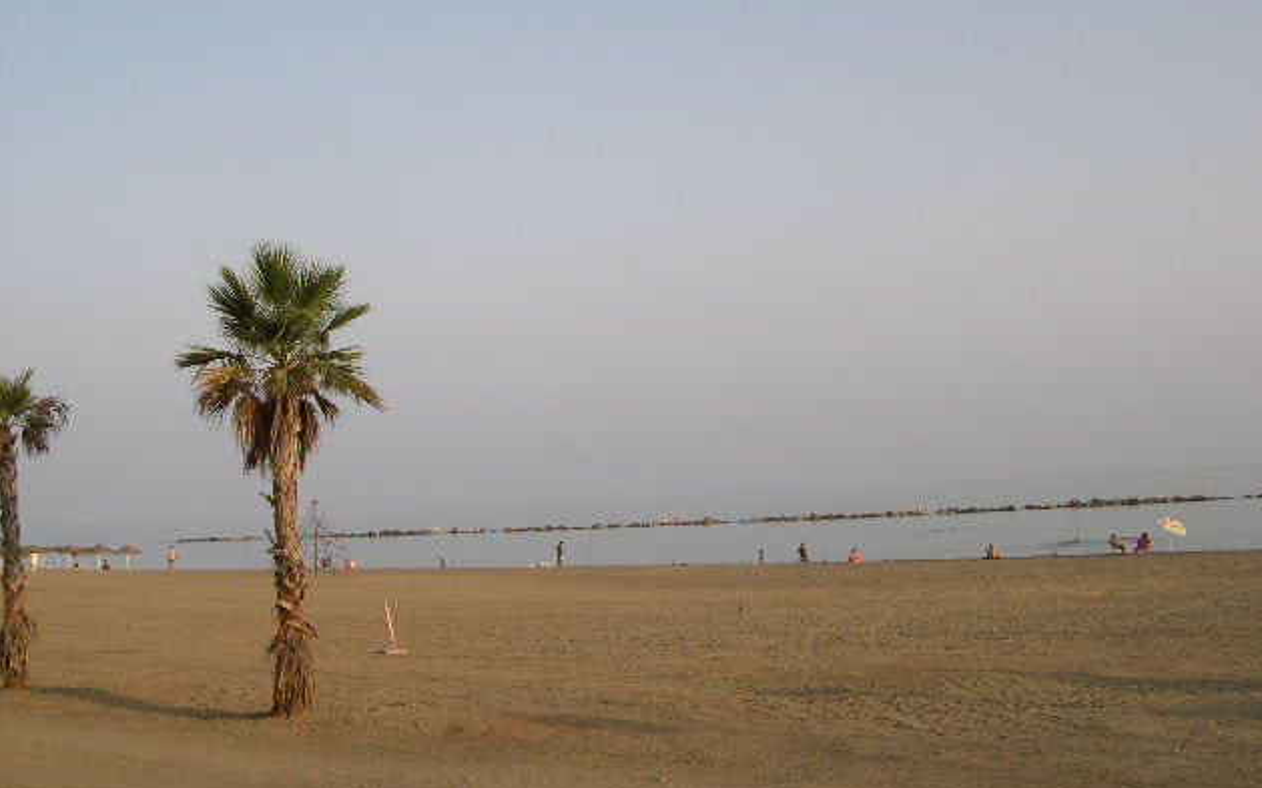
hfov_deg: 48.2
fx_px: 1410
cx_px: 640
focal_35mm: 41
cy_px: 367
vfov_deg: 31.2
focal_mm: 8
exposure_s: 1/87.6
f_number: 7.6
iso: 100
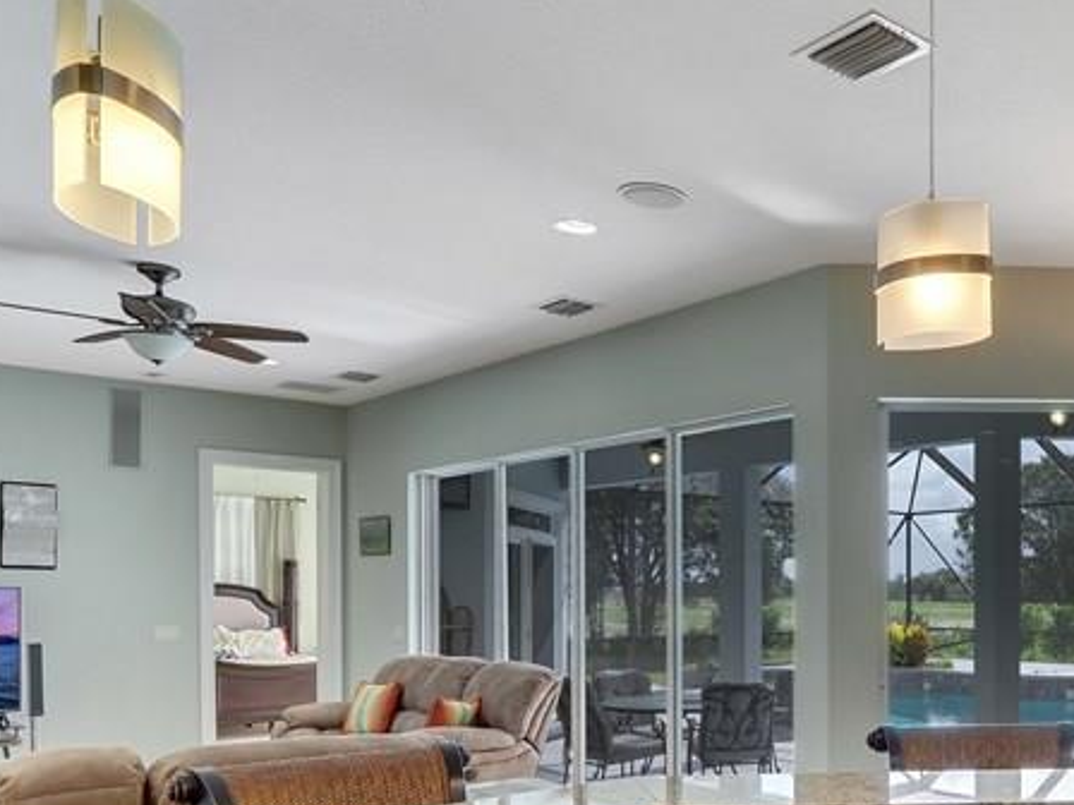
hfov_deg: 50.0
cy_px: 644
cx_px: 981
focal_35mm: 32
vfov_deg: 42.2
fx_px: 993
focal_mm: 7
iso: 200
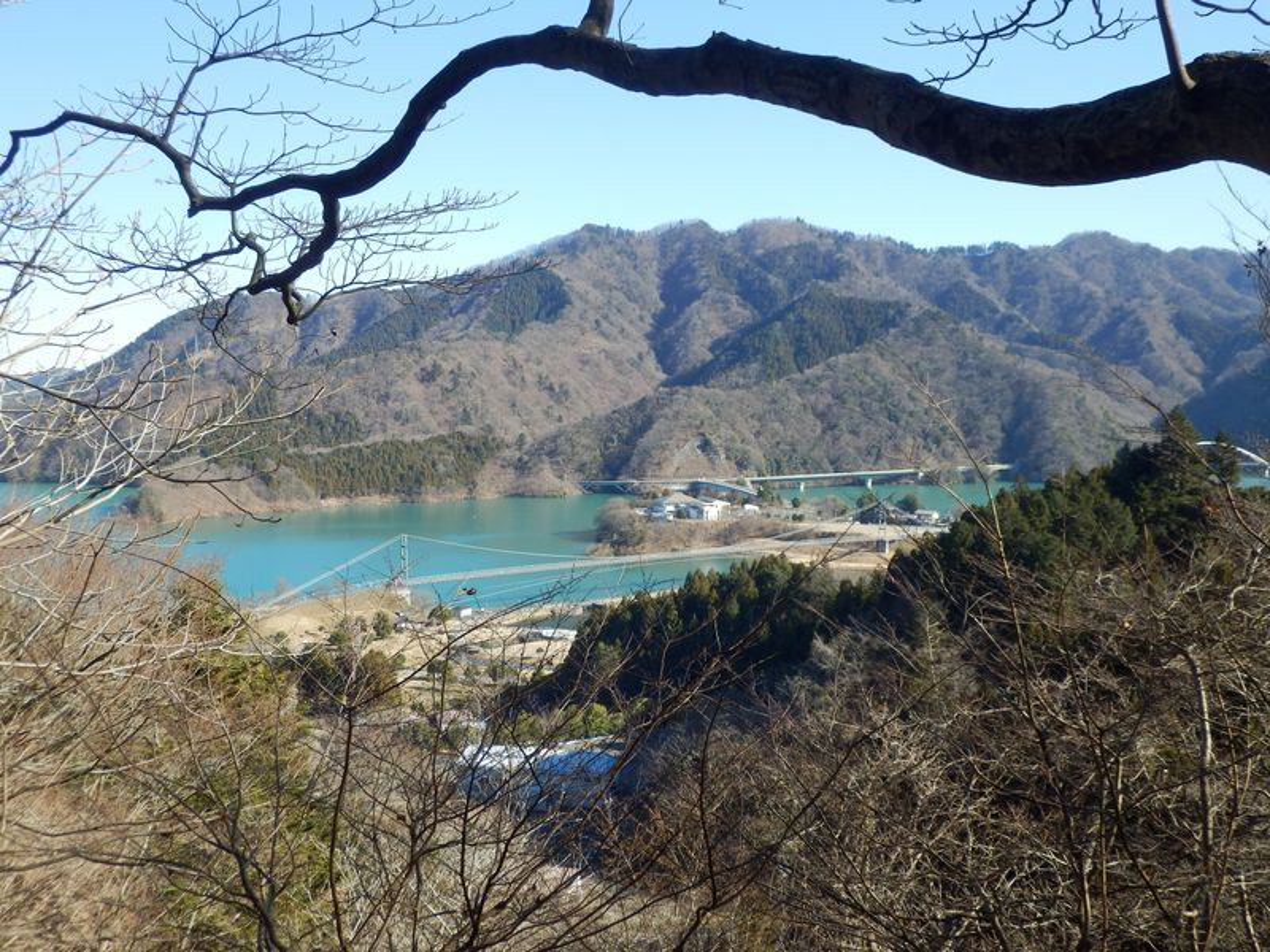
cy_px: 476
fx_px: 1541
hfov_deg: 44.8
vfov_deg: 34.3
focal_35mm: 42
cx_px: 635
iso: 80
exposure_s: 1/320
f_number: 4
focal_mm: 7.4
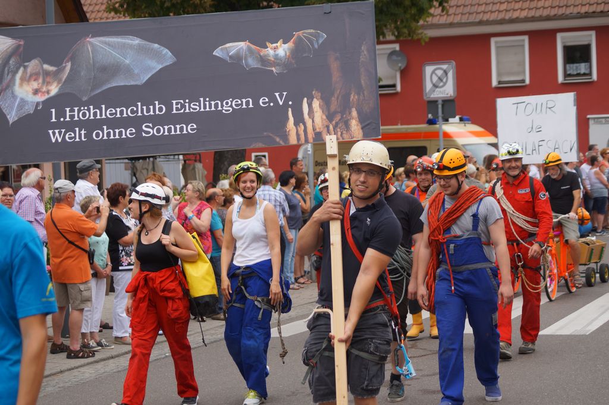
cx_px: 304
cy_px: 202
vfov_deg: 16.5
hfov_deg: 24.6
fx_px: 1394
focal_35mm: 82
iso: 100
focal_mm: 55
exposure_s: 1/250
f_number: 4.5
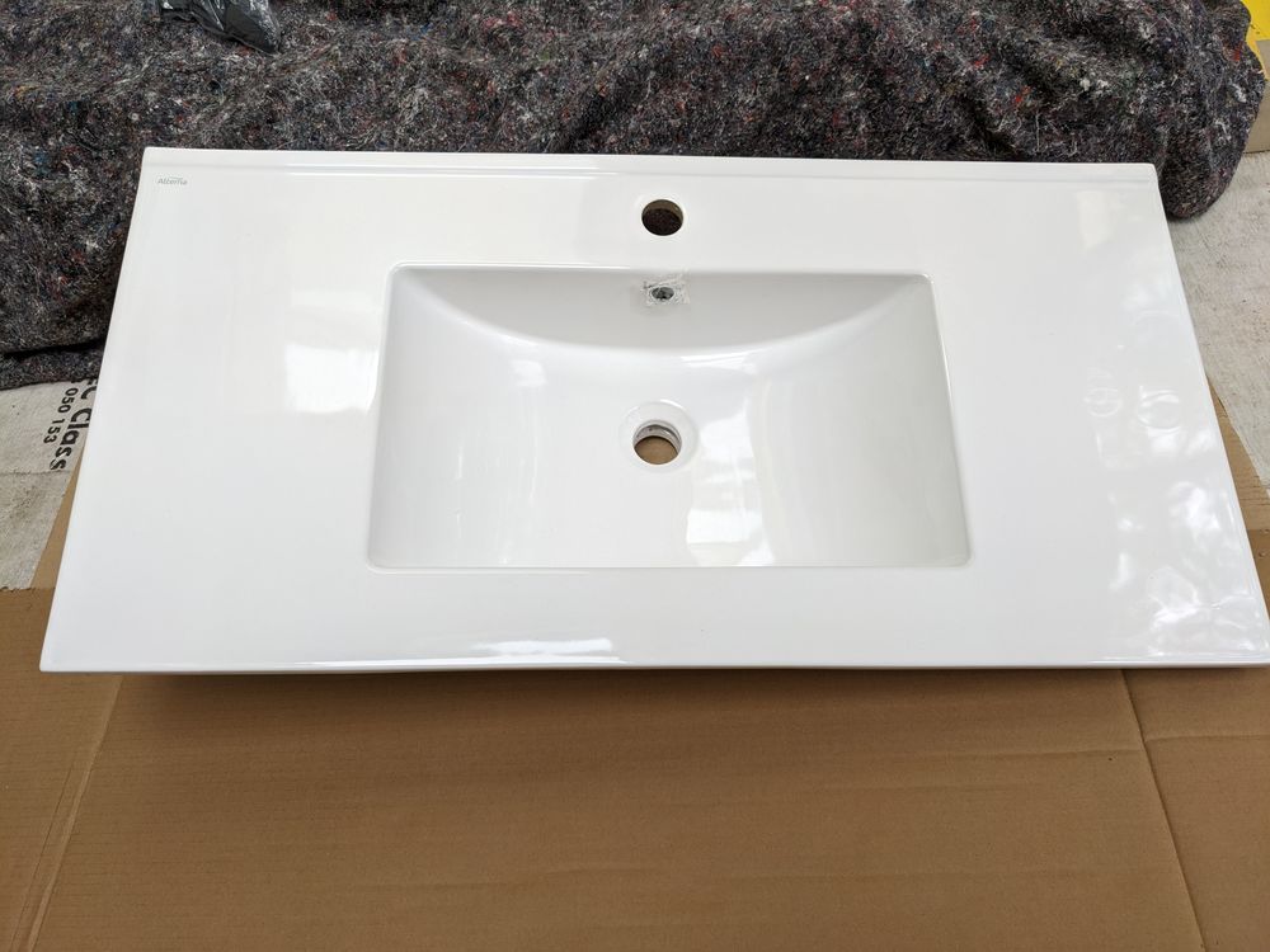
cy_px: 476
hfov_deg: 65.3
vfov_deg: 51.4
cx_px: 635
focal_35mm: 27
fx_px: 991
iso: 56
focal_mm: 4.38
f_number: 1.73
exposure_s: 1/132
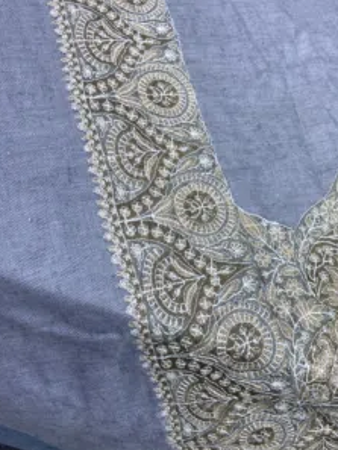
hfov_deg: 40.5
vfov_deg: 52.6
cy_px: 230
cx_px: 211
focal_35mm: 35
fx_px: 455
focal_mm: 4.25
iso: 50
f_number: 1.8
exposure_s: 1/100
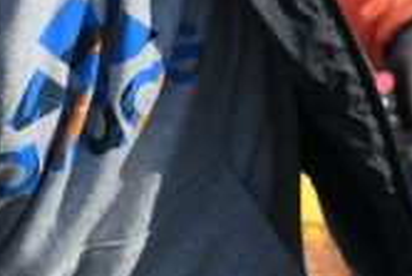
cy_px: -409
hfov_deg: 2.0
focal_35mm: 1050
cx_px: 0
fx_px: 12027
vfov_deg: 1.3
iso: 200
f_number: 6.3
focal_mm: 170
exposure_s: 1/800
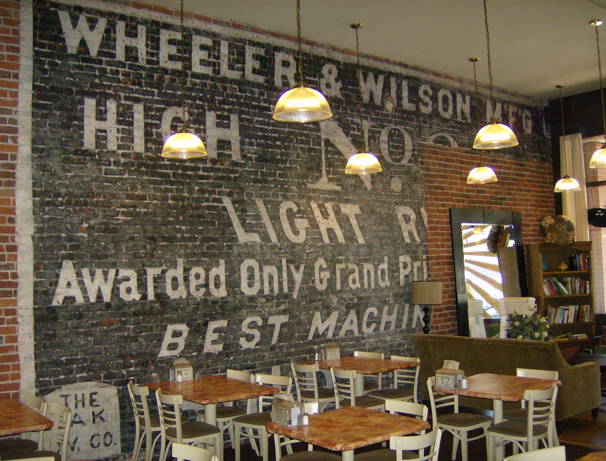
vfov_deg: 40.0
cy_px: 230
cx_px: 303
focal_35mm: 36
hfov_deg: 51.1
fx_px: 633
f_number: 2.8
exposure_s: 1/60
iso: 200
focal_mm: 6
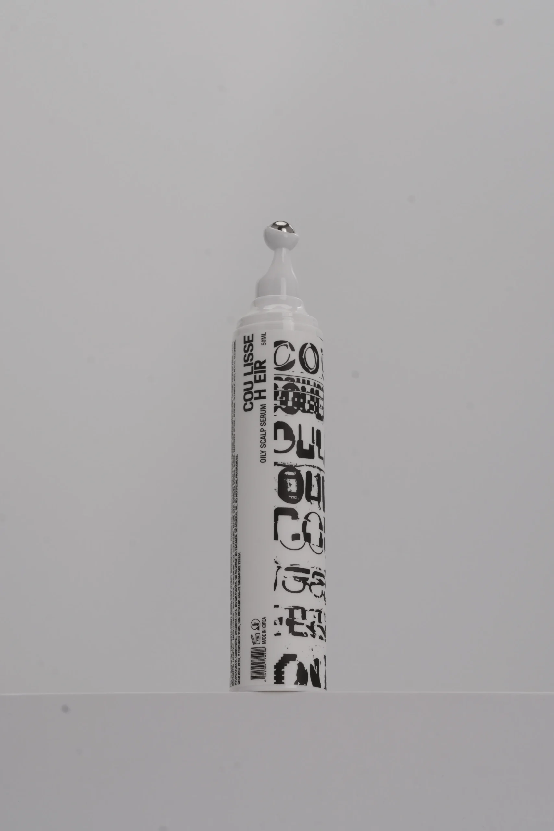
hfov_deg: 13.0
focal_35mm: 105
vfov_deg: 19.5
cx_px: 277
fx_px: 2423
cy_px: 416
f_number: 16
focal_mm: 70
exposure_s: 1/200
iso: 800
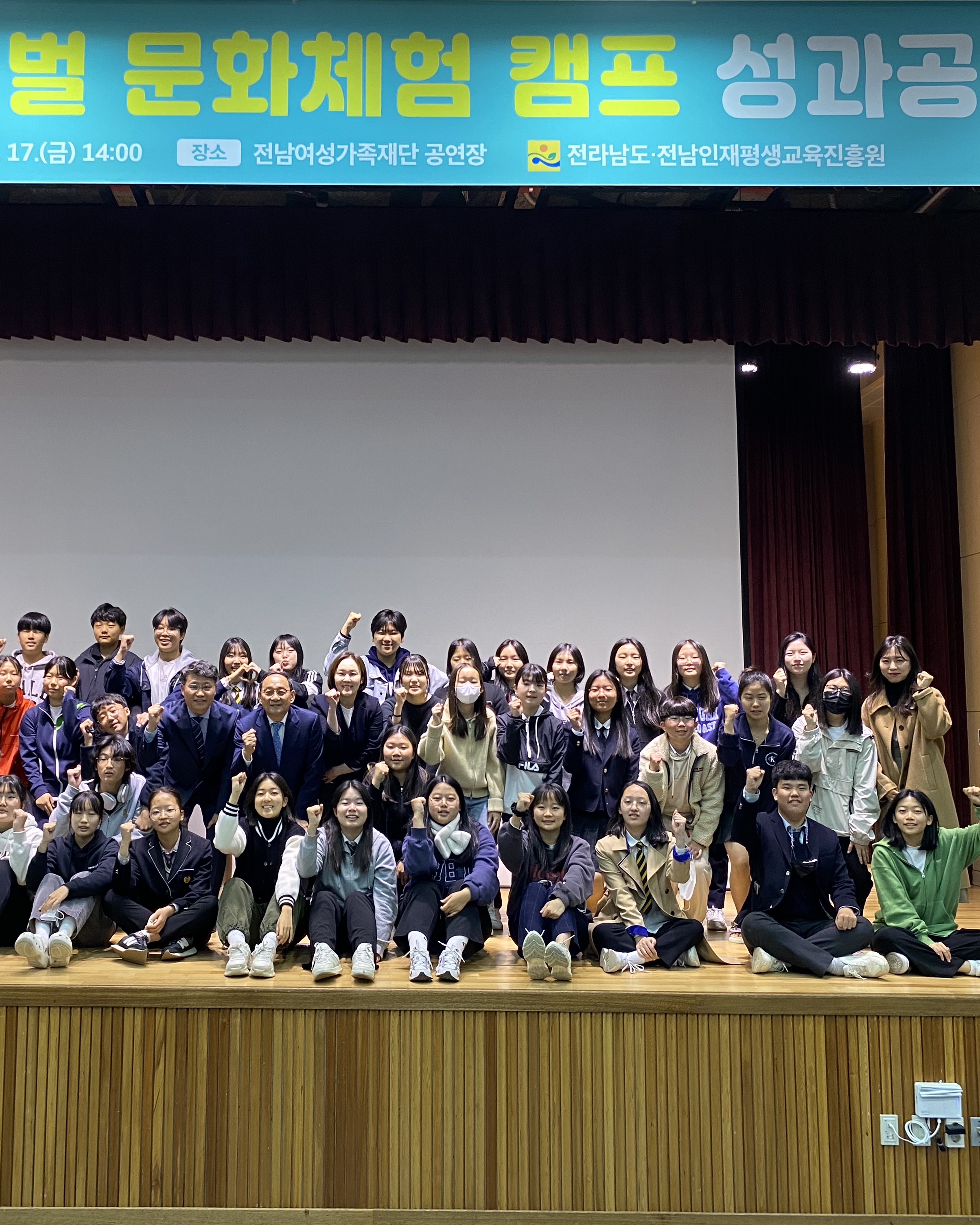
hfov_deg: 43.0
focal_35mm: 34
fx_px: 1233
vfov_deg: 52.8
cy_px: 614
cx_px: 370
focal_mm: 4.25
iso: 200
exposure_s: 1/60
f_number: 1.8
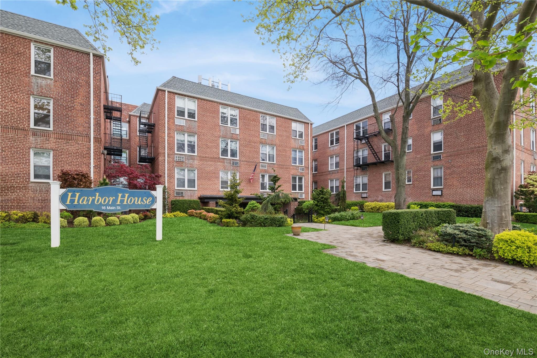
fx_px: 224
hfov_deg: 100.4
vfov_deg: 77.3
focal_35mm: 15
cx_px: 268
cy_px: 179
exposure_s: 1/125
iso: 640
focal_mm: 15
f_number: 14
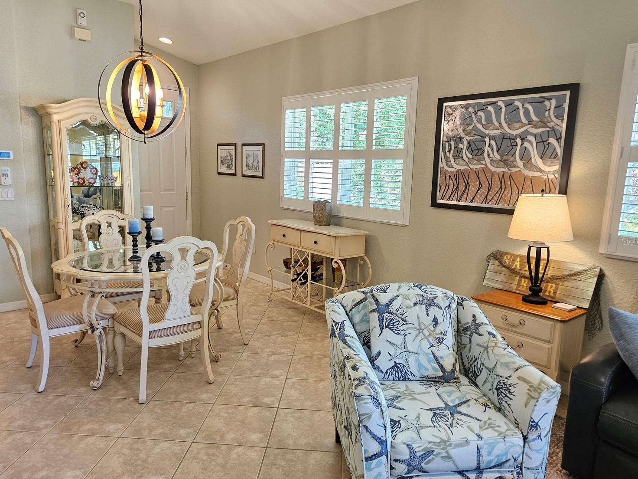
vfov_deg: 54.9
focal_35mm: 25
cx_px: 316
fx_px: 461
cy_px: 241
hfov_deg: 69.4
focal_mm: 5.4
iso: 320
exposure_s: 1/120
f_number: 1.8
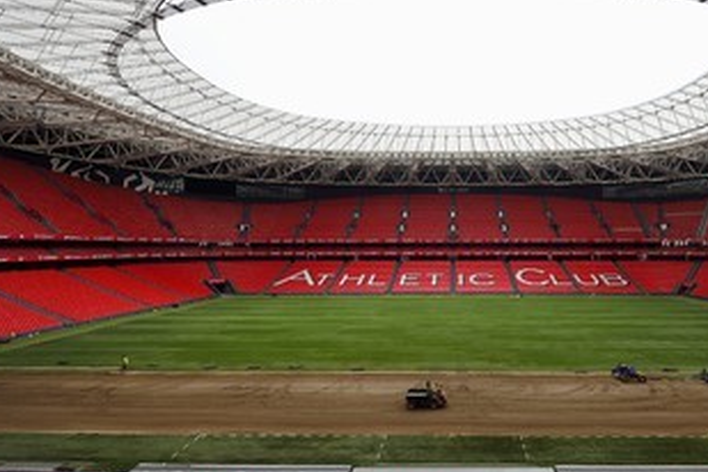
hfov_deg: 84.9
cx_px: 451
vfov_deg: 64.6
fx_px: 374
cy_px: 234
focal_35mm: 19
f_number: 11
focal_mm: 14
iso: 400
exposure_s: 1/160
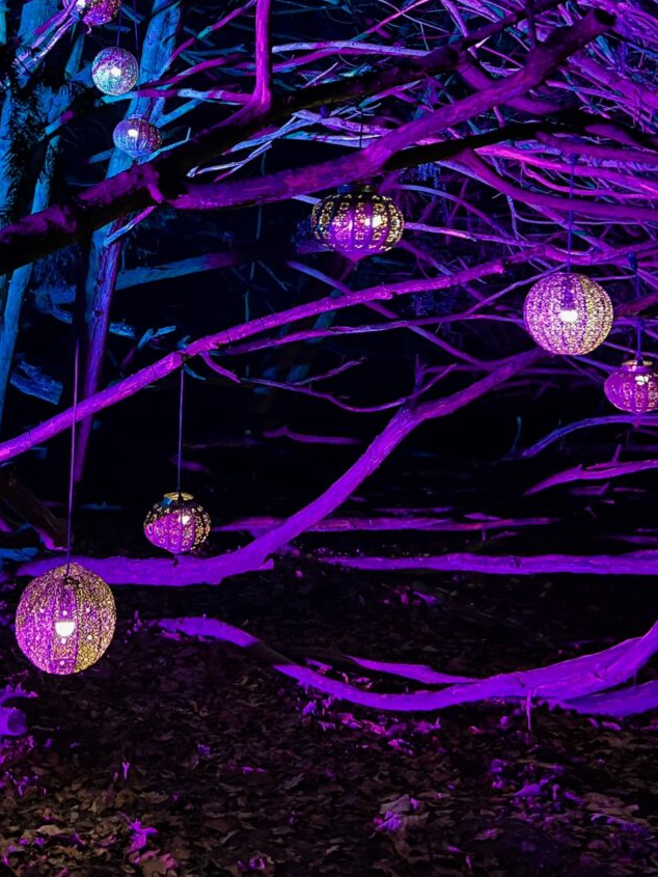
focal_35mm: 42
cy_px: 253
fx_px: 1064
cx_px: 193
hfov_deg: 33.9
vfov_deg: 43.8
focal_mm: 5.7
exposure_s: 1/12
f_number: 1.5
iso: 500
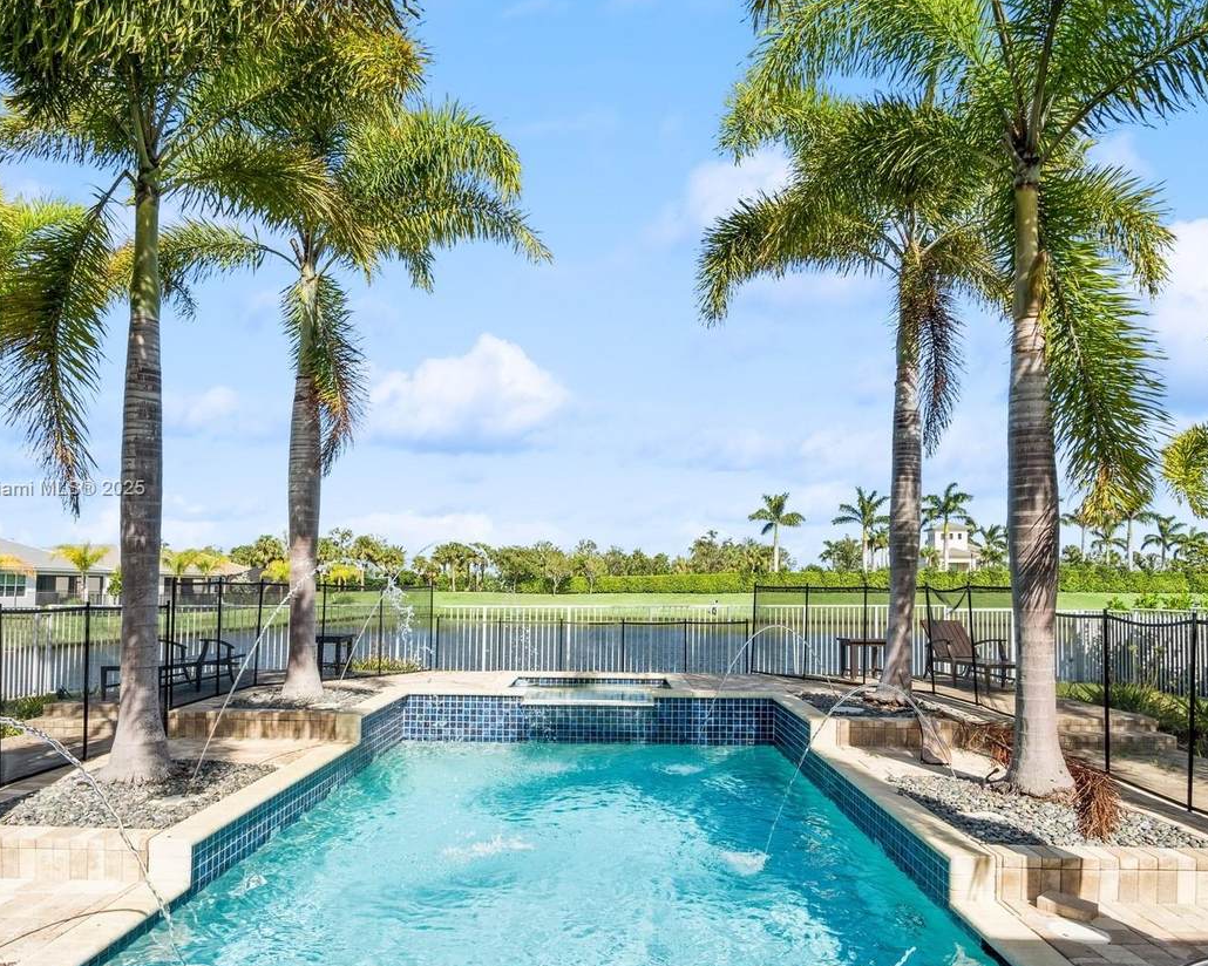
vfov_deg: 65.5
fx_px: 751
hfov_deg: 77.6
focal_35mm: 21
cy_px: 489
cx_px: 596
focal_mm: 12
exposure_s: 1/320
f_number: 9
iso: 200
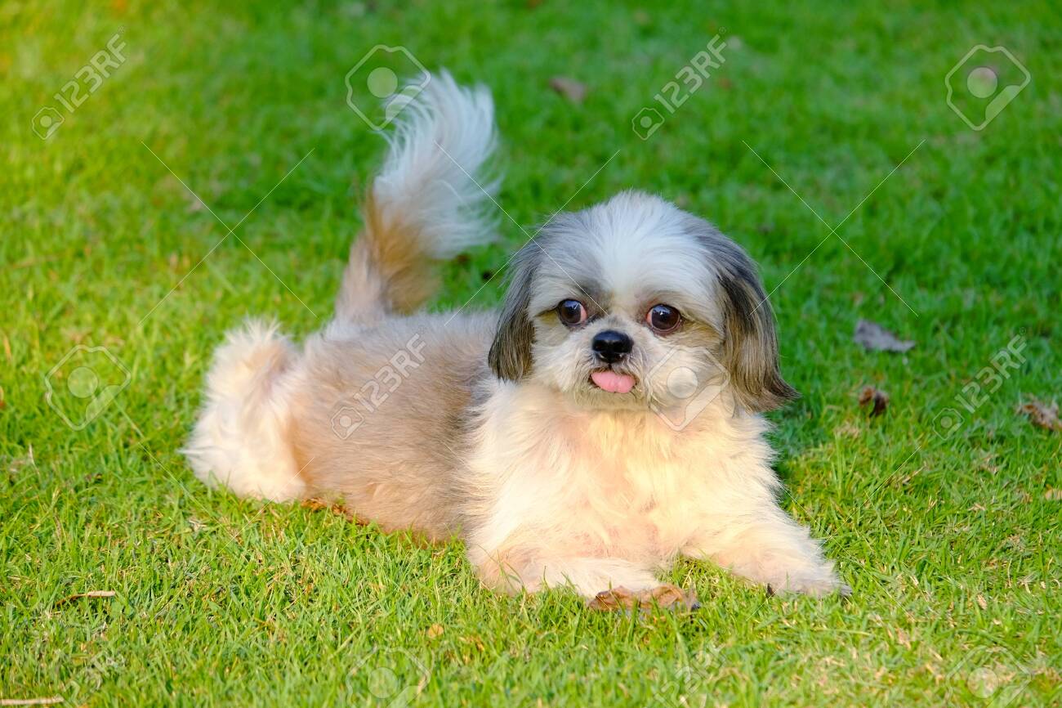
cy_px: 354
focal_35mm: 300
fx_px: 8847
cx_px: 531
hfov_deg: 6.9
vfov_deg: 4.6
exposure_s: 1/400
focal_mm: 200
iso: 500
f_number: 6.4
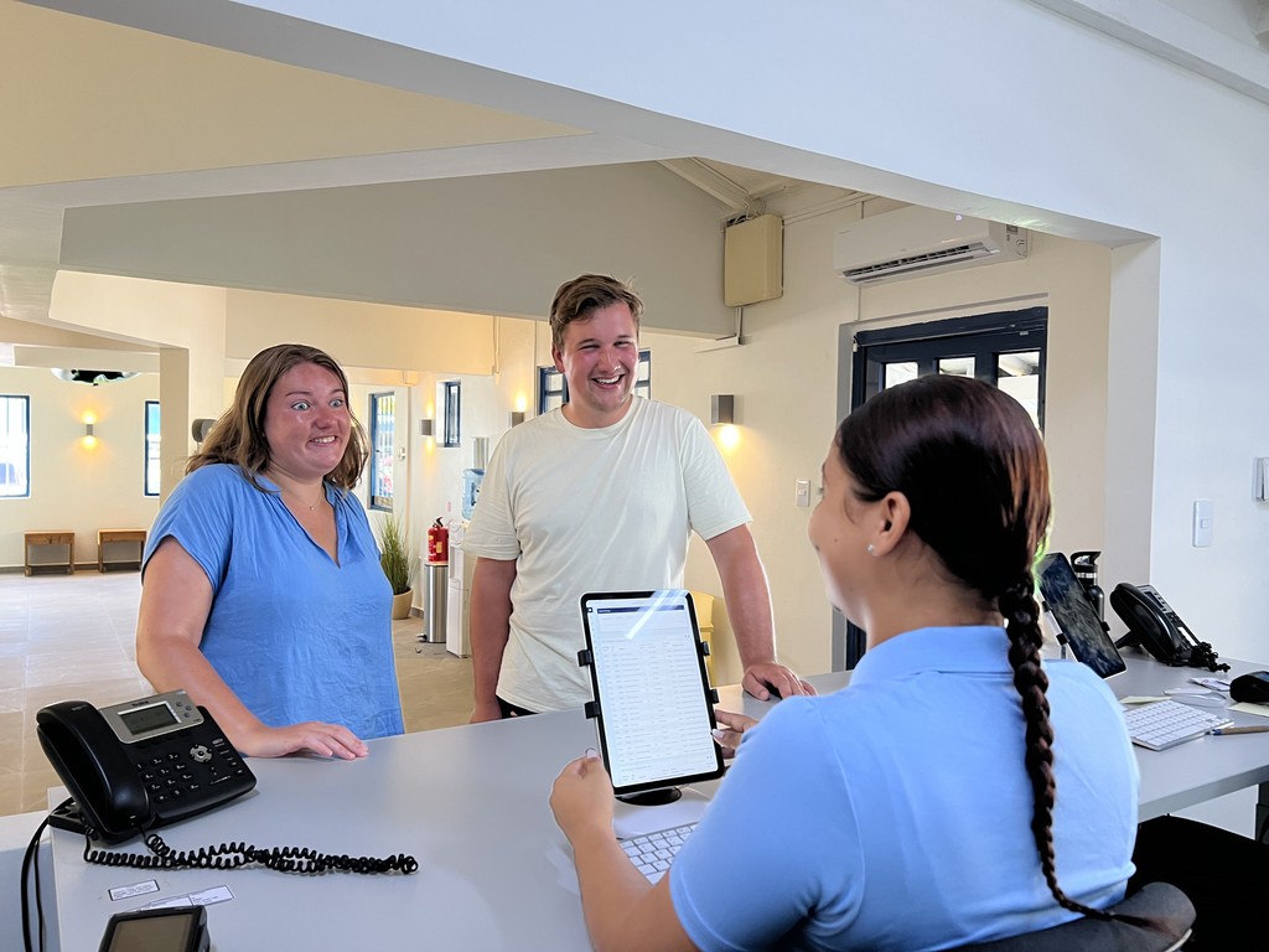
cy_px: 476
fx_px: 953
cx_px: 634
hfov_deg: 67.3
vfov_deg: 53.1
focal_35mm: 26
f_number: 1.5
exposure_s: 1/50
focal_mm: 5.7
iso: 80
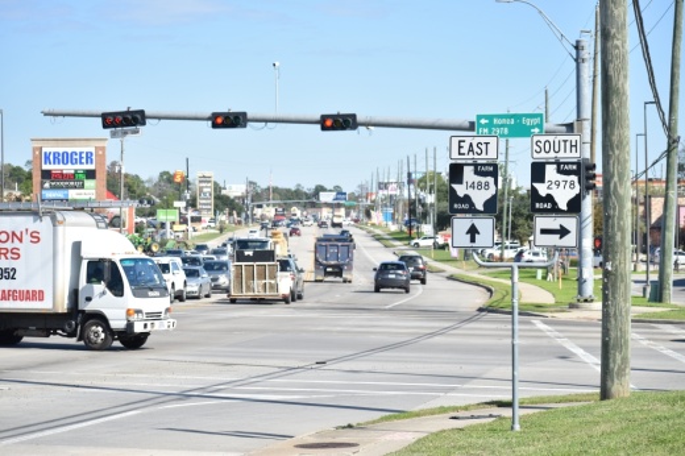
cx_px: 342
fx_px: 2054
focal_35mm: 108
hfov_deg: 18.9
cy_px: 228
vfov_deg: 12.7
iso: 200
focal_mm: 72
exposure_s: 1/1000
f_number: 4.8
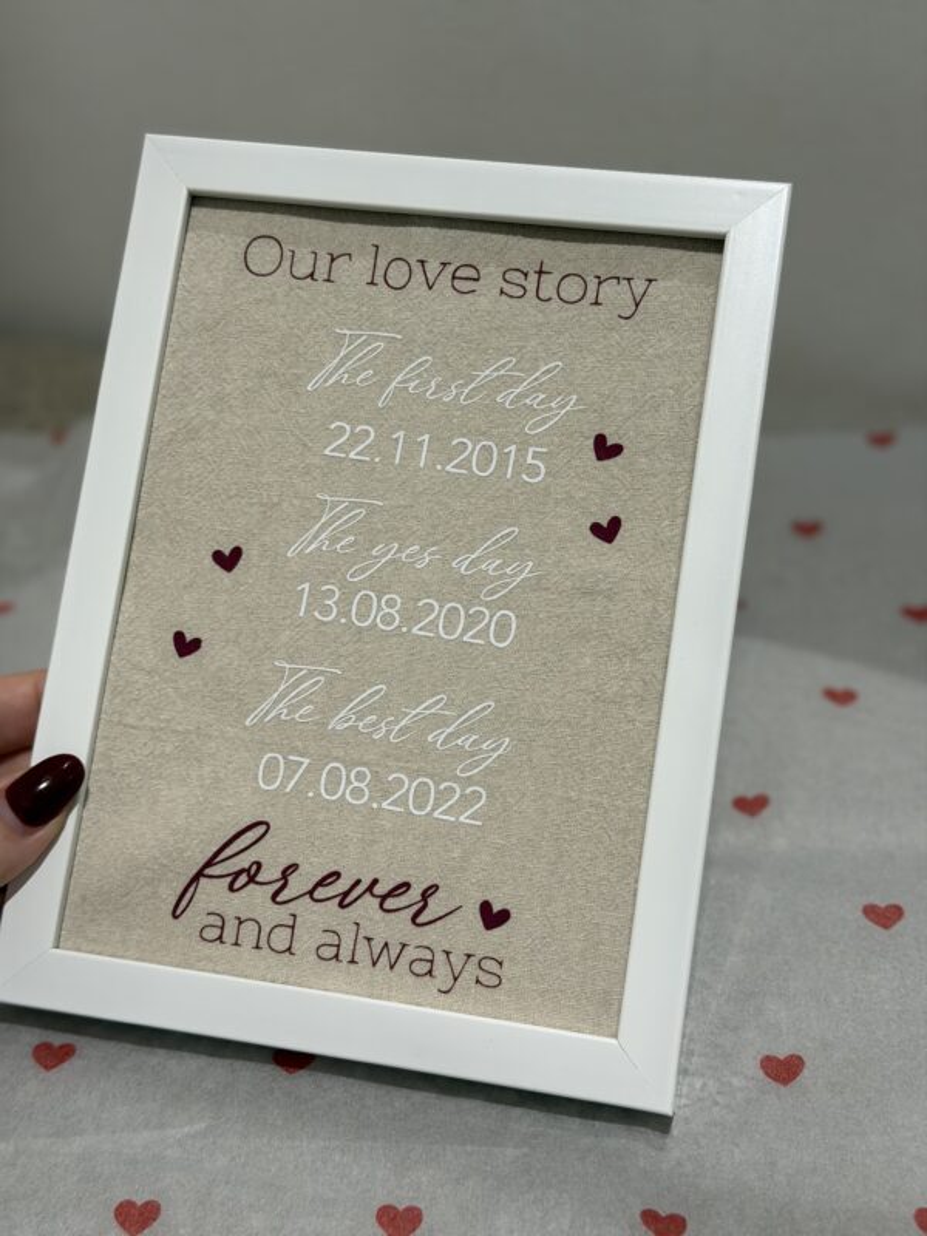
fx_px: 1714
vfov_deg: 39.7
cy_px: 618
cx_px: 464
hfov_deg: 30.3
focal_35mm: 48
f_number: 1.78
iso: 64
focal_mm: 6.76
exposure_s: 1/50
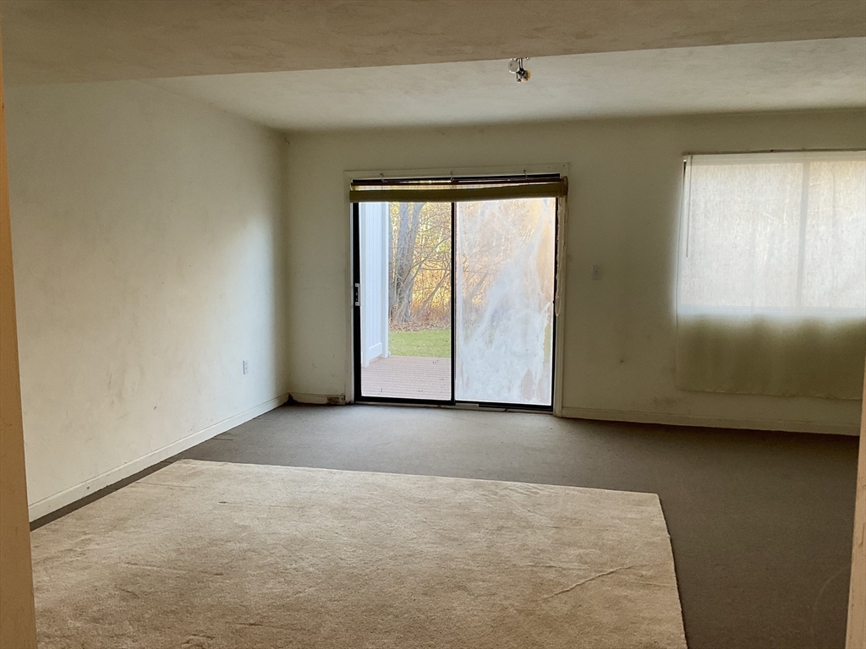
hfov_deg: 61.7
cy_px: 324
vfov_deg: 48.2
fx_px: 726
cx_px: 433
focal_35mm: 29
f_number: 1.8
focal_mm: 3
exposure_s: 1/60
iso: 40
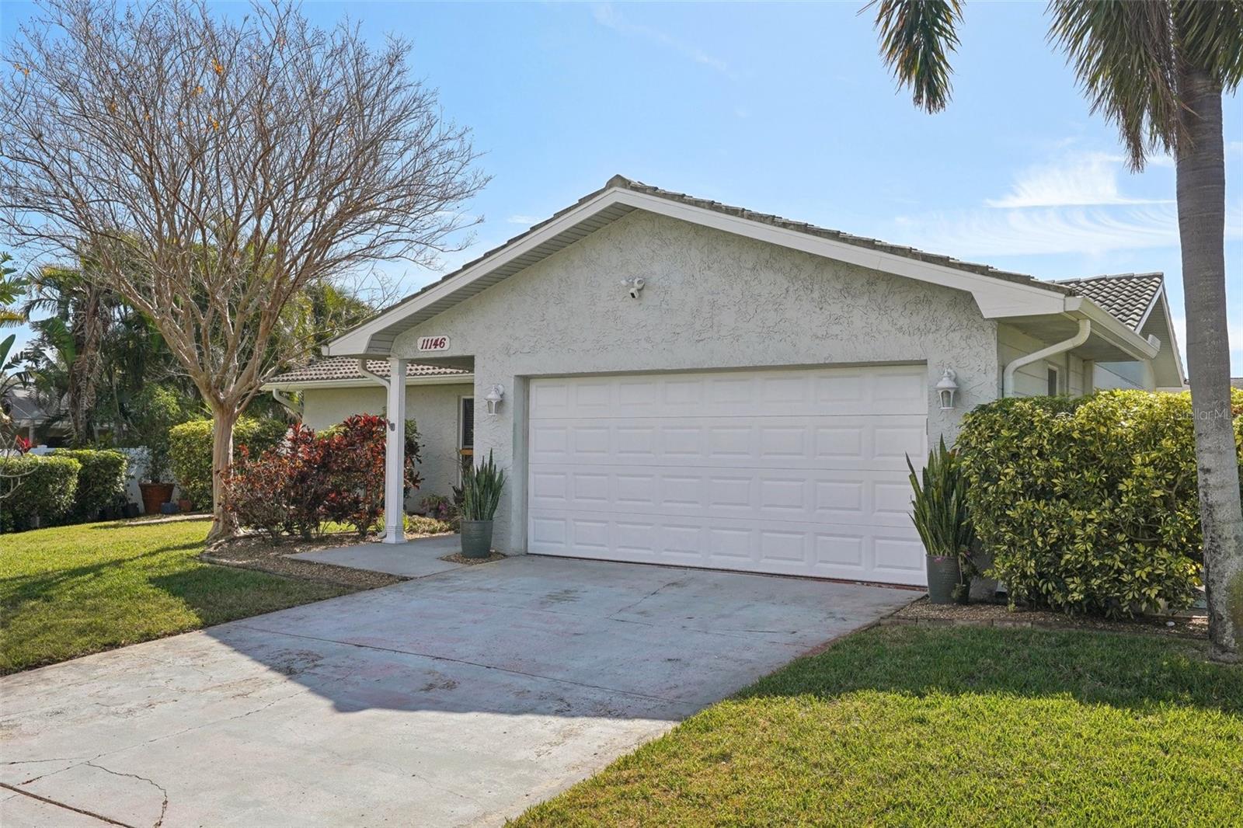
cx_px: 622
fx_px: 967
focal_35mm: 28
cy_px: 414
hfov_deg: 65.5
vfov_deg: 46.4
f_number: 8
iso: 400
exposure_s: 1/1250
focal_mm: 19
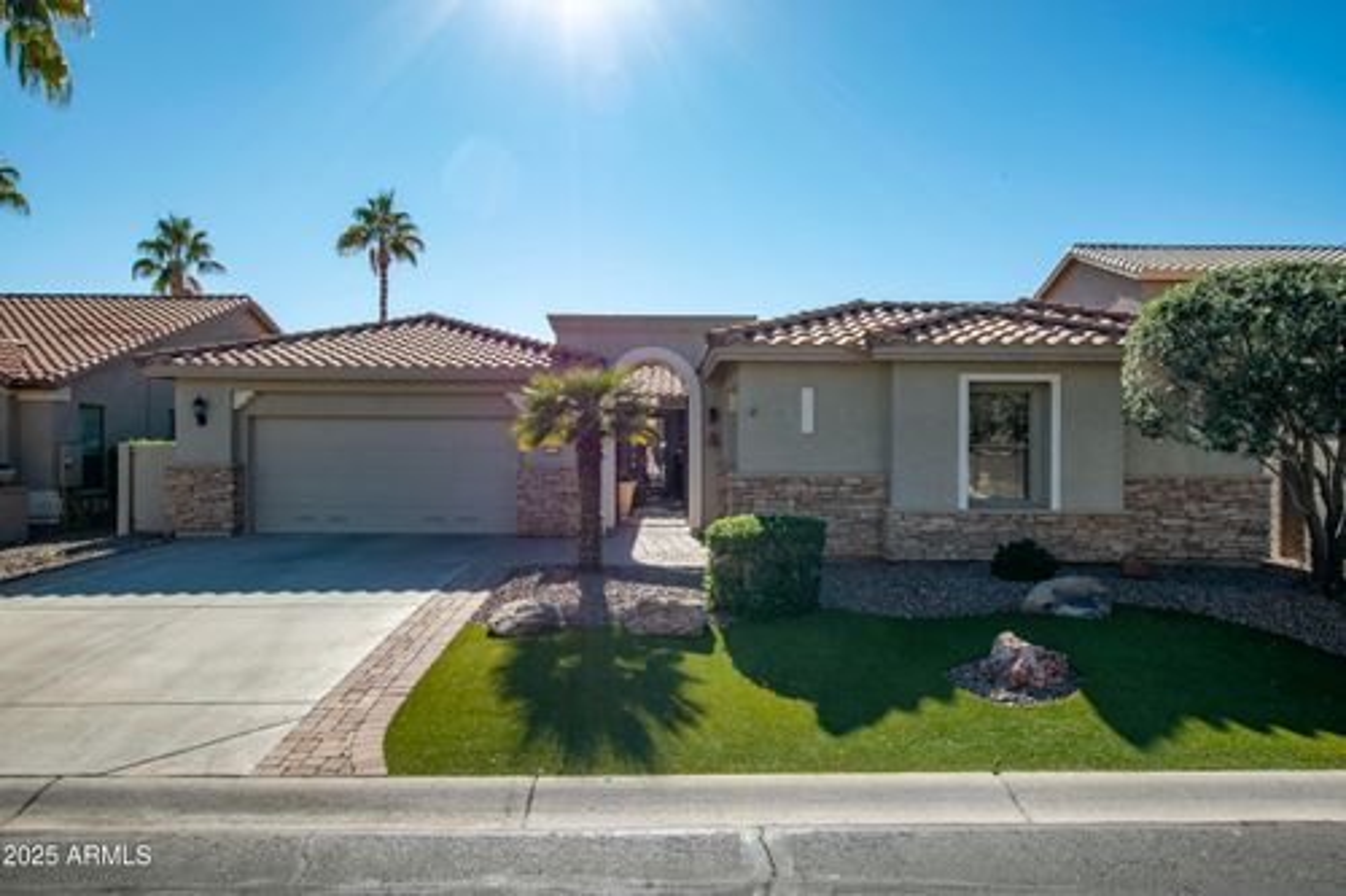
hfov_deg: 73.8
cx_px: 673
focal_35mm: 24
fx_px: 897
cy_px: 448
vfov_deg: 53.1
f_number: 11
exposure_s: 1/200
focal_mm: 16
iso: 100
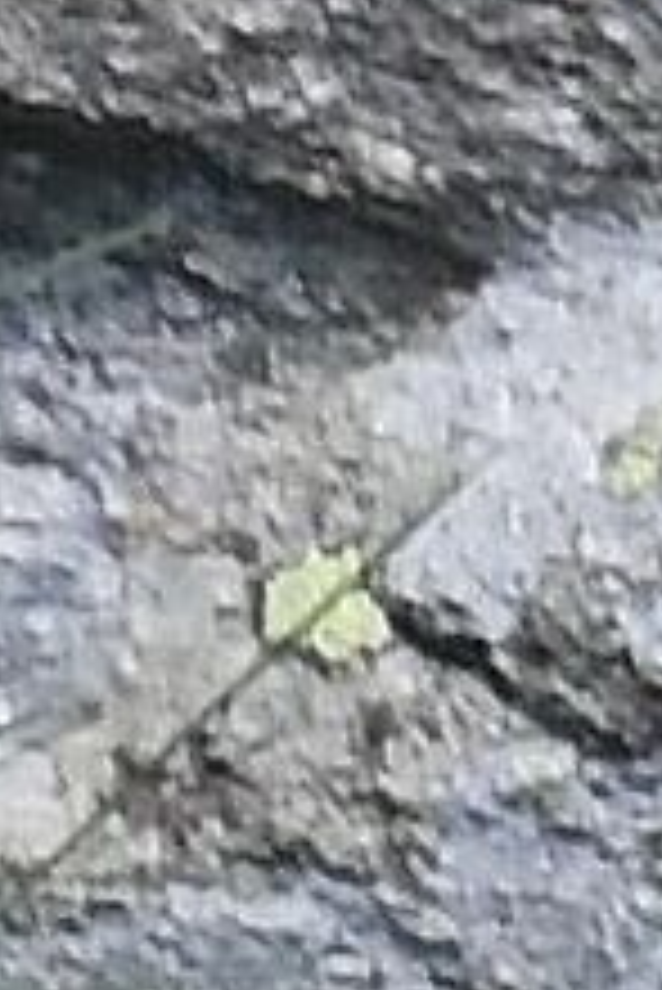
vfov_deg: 0.3
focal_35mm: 6863
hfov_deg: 0.2
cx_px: 3949
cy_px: -1940
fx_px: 188993
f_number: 6.3
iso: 500
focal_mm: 420
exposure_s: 1/640
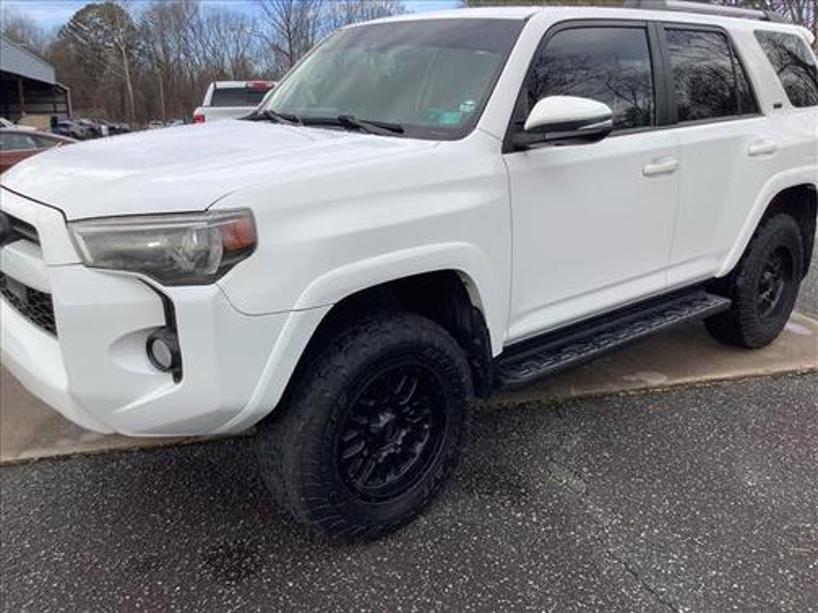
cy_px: 306
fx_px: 733
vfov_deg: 45.4
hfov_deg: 58.4
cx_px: 409
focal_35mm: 31
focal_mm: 3.3
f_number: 2.4
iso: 25
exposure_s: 1/637
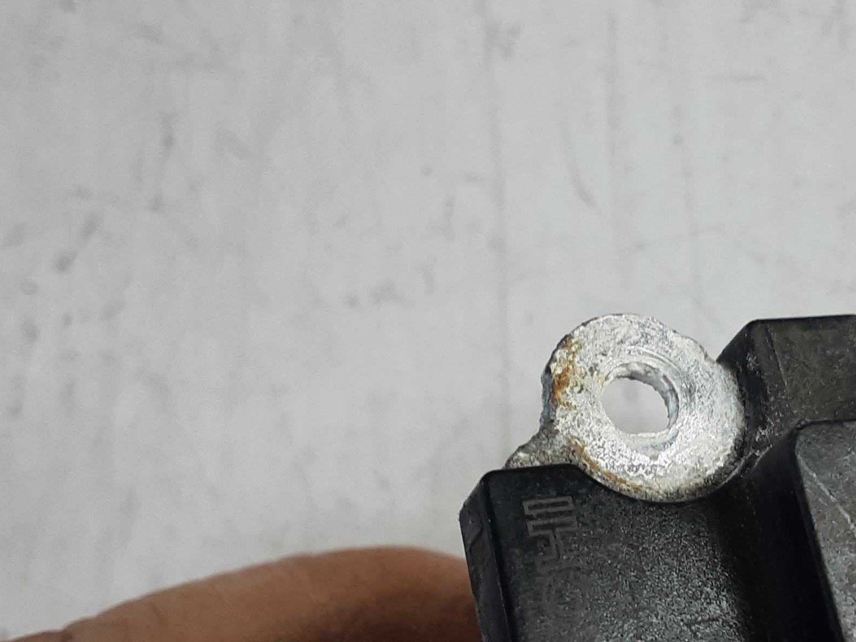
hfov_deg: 33.0
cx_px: 733
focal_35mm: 56
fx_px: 1385
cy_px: 420
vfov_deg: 26.0
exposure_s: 1/50
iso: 64
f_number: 1.9
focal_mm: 2.91
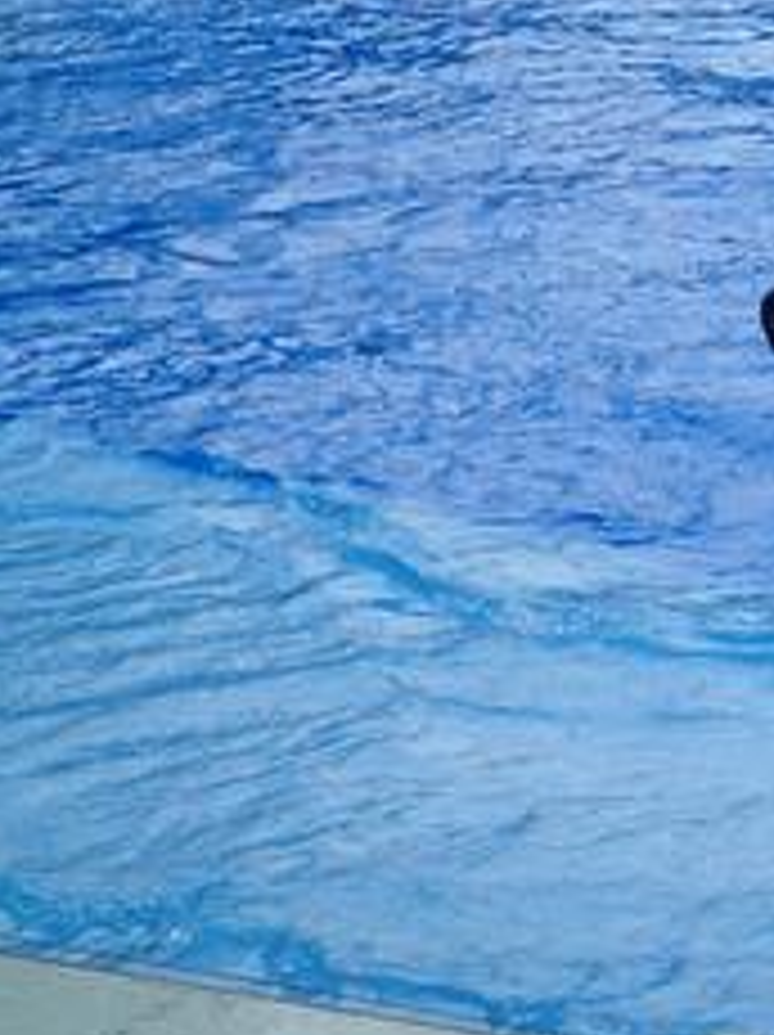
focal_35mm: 196
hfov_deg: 7.5
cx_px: 927
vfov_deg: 10.1
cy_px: 315
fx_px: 5854
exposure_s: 1/640
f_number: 4.9
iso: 200
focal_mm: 18
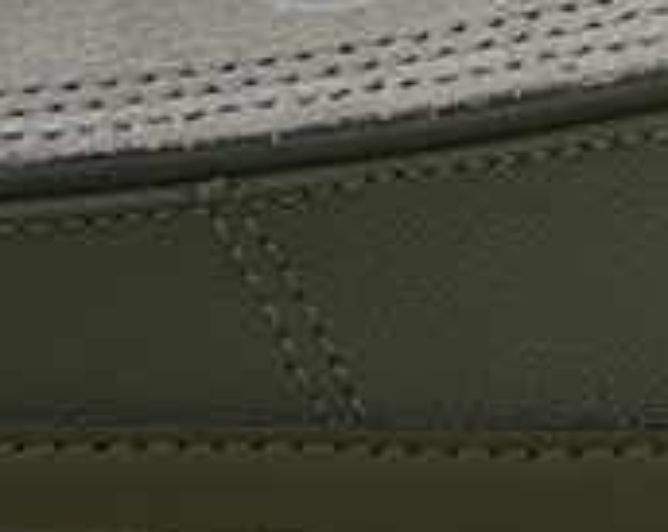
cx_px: -225
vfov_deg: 11.5
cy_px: -19
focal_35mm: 132
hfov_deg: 14.0
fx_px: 2605
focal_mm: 4.15
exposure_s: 1/122
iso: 25
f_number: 2.2
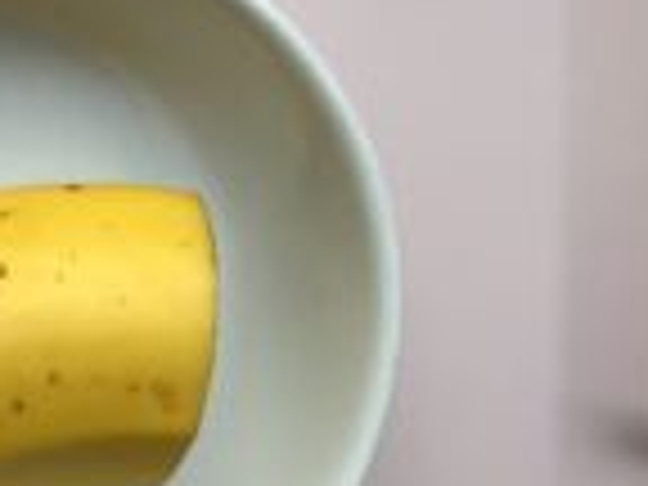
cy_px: -61
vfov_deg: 13.4
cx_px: -405
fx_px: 2022
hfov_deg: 16.2
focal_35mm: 108
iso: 40
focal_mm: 3.3
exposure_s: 1/120
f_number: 2.4
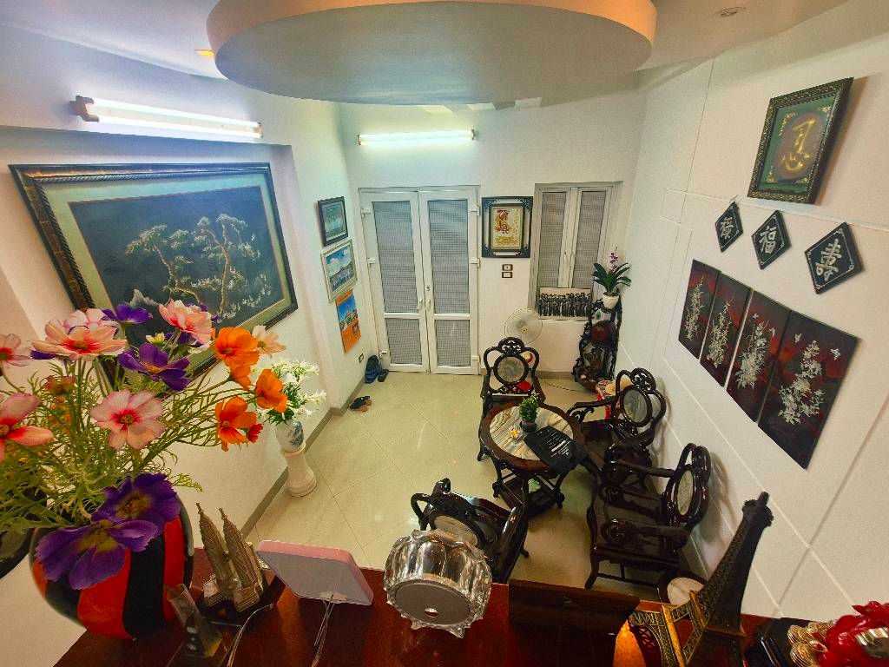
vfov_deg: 89.9
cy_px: 334
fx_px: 334
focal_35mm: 13
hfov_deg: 106.2
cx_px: 444
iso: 100
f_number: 2.2
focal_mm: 2.2
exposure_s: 1/50
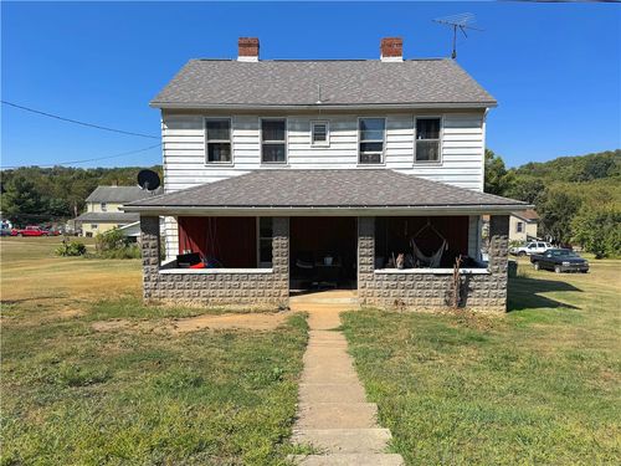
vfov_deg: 56.8
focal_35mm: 24
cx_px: 310
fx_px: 431
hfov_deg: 71.6
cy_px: 233
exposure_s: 1/5348
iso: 80
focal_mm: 6.76
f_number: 1.78
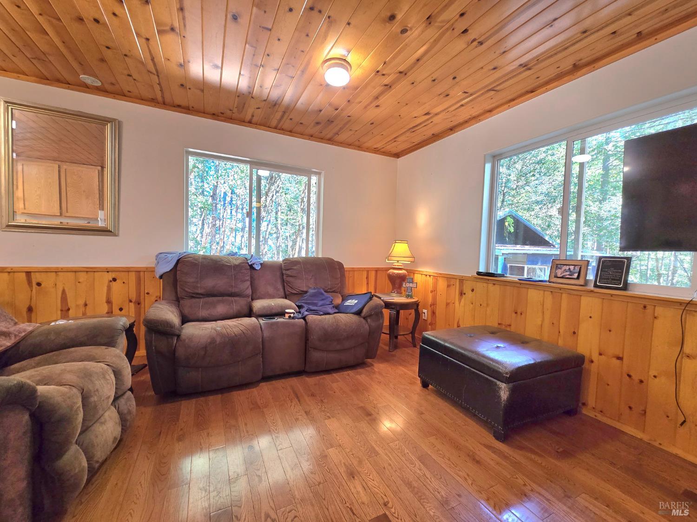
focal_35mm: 13
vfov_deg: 89.9
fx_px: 262
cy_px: 261
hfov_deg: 106.2
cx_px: 348
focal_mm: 2.2
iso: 200
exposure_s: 1/60.2
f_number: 2.2
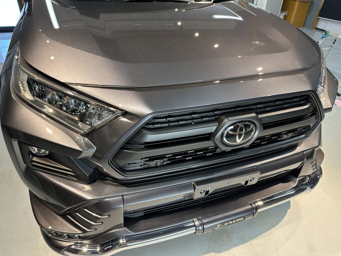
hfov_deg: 71.6
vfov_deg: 56.8
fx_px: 236
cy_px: 128
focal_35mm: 24
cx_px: 170
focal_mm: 6.86
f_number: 1.78
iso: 200
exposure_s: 1/120
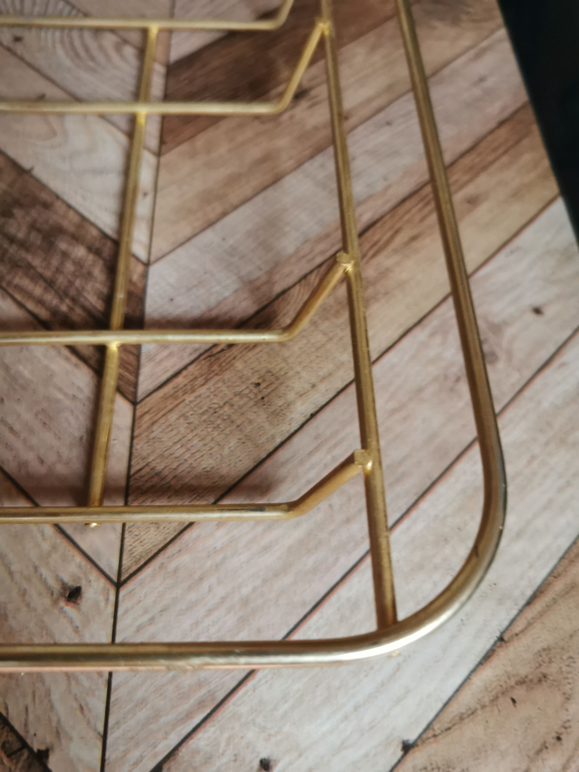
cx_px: 290
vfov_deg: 65.3
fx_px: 602
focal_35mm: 27
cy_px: 386
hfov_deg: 51.4
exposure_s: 1/33.3
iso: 400
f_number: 1.8
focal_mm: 5.58
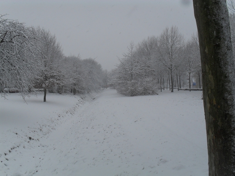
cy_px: 88
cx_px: 118
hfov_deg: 52.6
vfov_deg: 40.7
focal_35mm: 35
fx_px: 238
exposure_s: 1/125
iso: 100
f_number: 8.4
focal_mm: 6.3
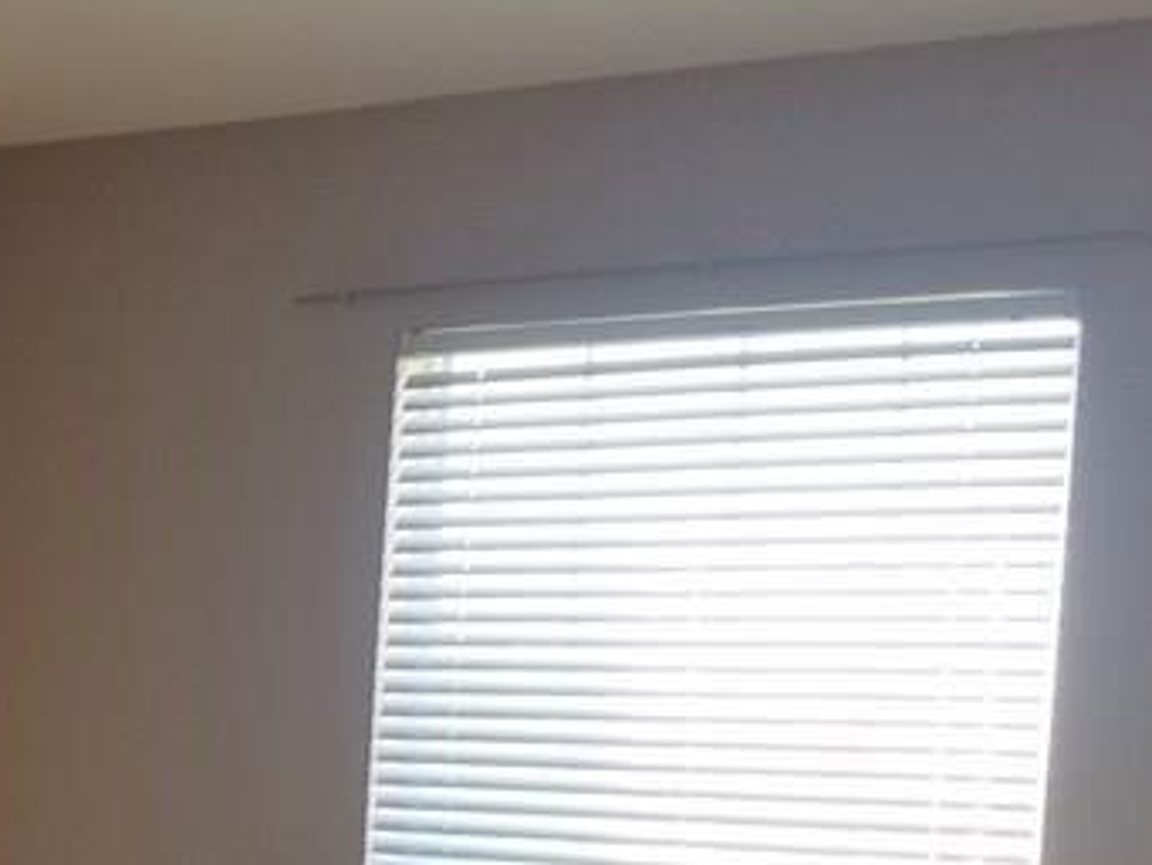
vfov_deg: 18.1
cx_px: 10
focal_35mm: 78
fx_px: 2597
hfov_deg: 24.0
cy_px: 987
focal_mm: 4.2
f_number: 1.7
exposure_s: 1/146
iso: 50
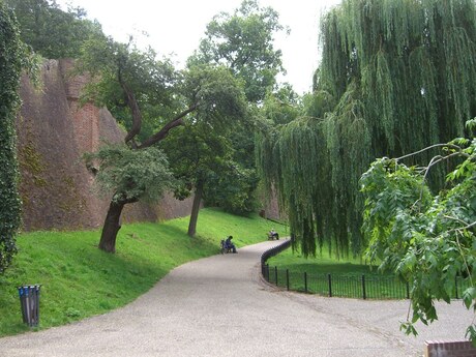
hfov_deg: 49.0
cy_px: 178
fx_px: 523
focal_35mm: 38
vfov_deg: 37.7
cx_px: 238
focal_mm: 7.9
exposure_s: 1/250
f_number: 2.8
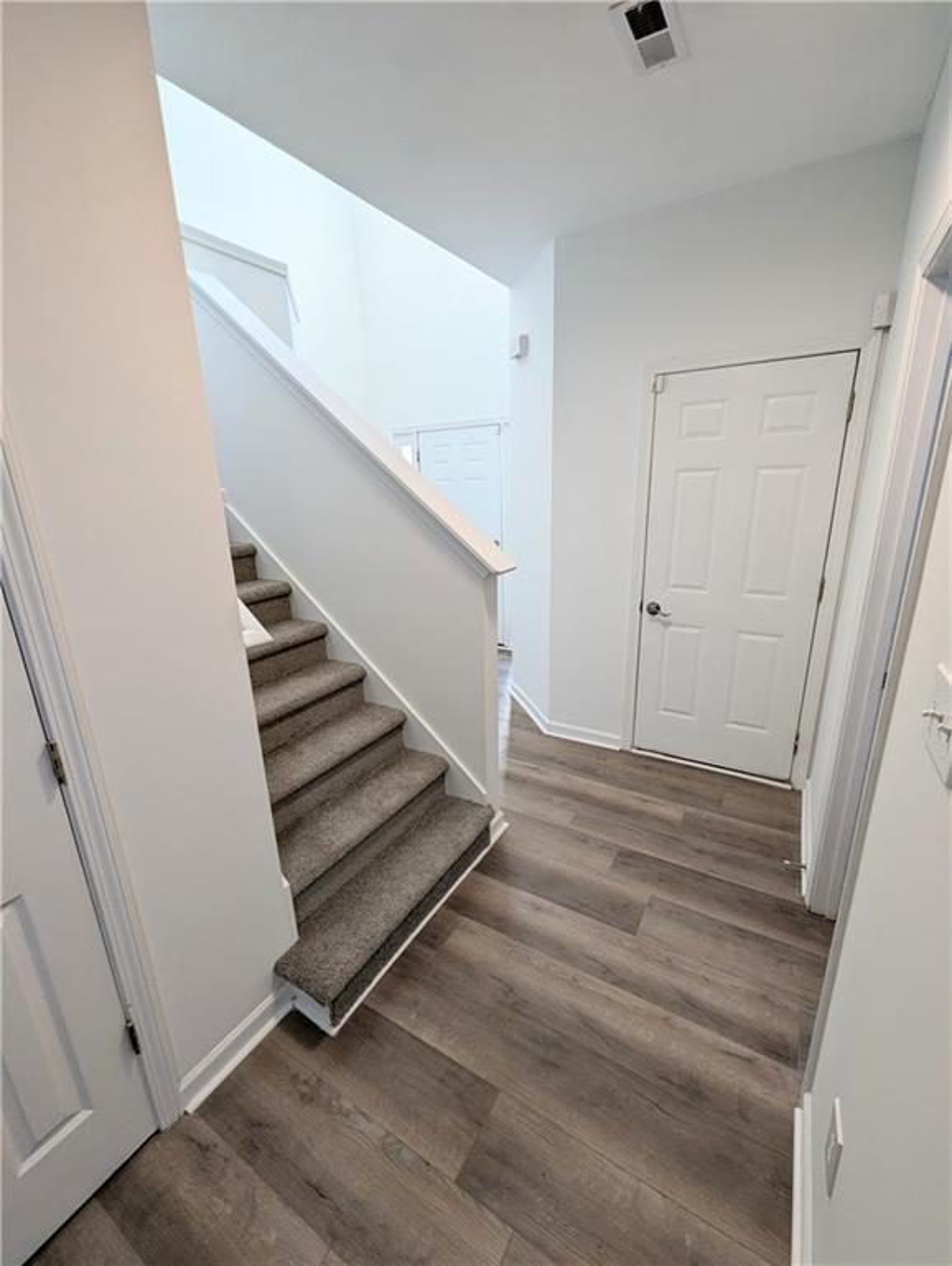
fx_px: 476
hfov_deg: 90.0
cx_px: 476
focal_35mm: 13
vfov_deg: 106.1
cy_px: 633
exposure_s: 1/60
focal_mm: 1.95
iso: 52
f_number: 2.2
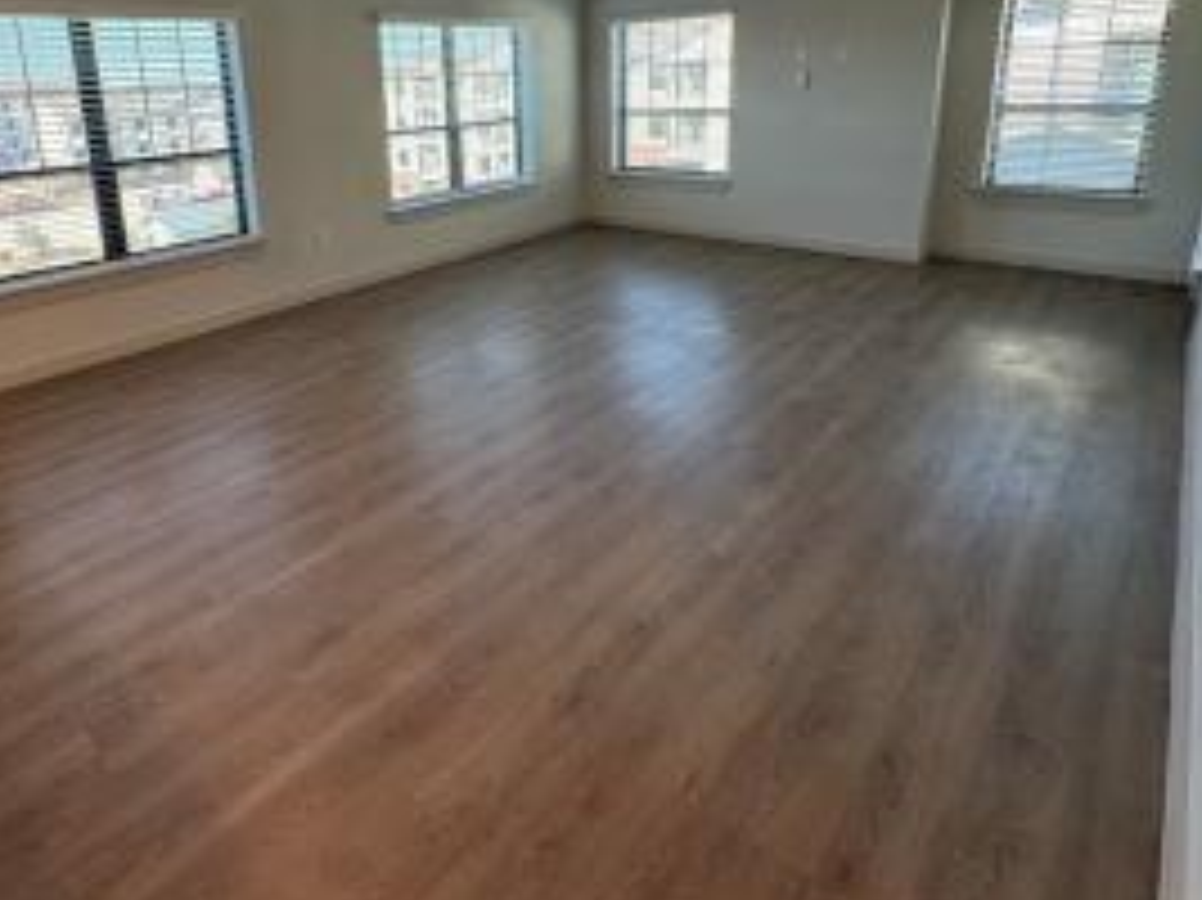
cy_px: 261
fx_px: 729
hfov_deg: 77.6
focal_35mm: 21
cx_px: 450
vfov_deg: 61.0
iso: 80
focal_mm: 2.22
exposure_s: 1/120
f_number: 2.2
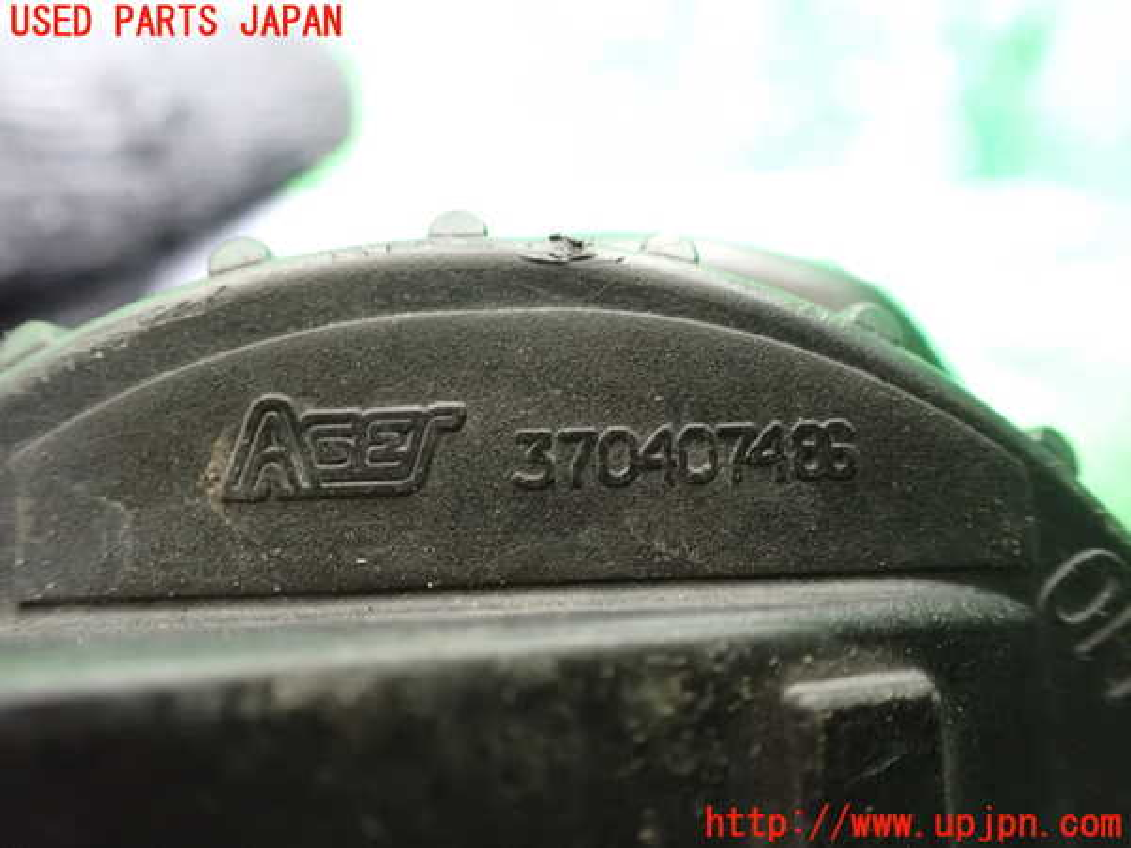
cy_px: 424
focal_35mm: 30
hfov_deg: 60.0
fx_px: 980
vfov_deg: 46.8
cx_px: 566
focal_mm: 5.4
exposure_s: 1/30
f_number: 2.3
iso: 1600
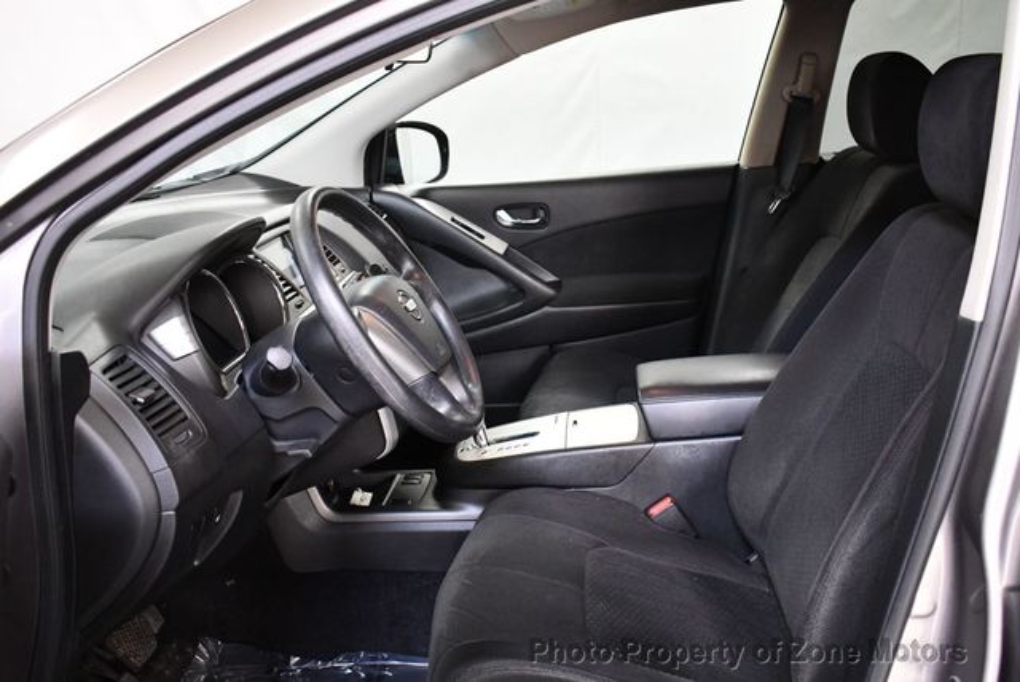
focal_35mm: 36
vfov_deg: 36.9
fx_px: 1021
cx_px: 510
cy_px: 341
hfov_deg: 53.1
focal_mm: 18
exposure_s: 1/125
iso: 2500
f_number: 3.5
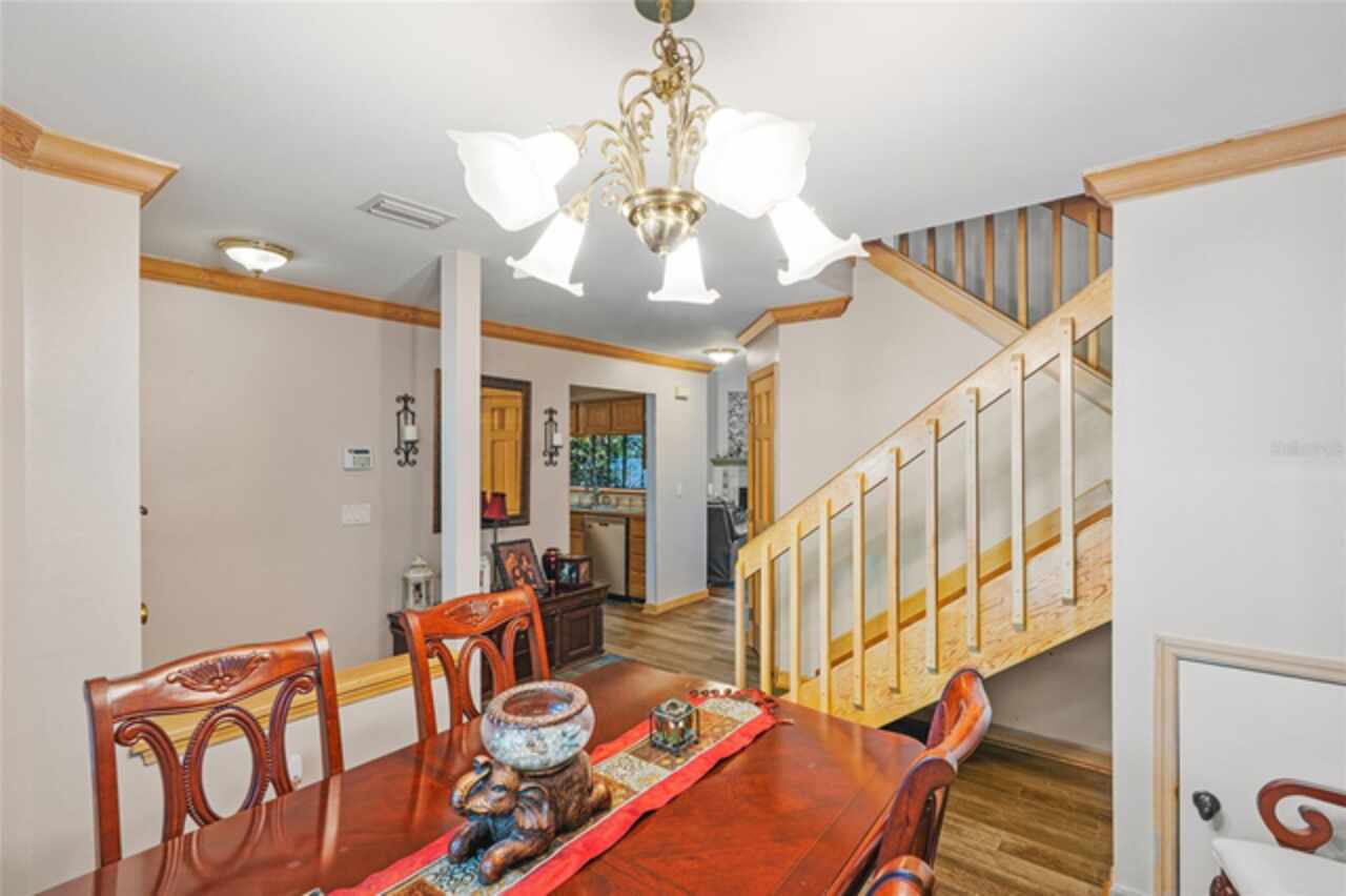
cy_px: 448
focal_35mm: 16
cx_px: 673
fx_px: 598
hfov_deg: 96.8
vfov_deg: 73.7
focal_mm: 16
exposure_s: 4
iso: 250
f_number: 9
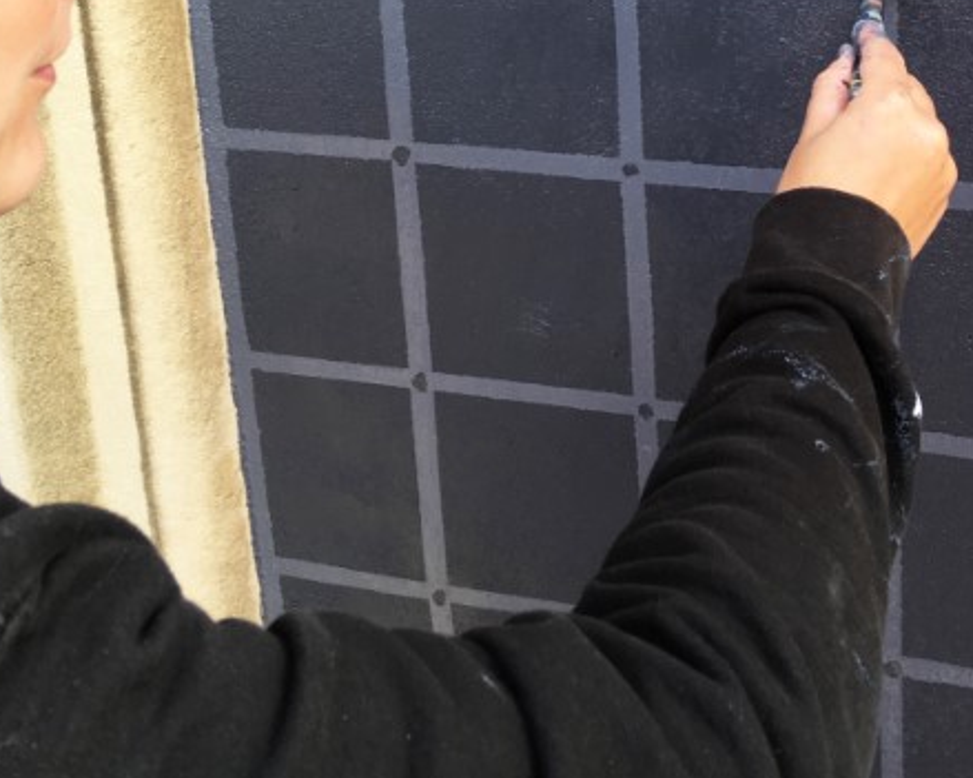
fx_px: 1583
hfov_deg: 33.7
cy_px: -34
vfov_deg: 25.9
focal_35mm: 55
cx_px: 676
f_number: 2.2
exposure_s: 1/120
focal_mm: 4.15
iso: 25
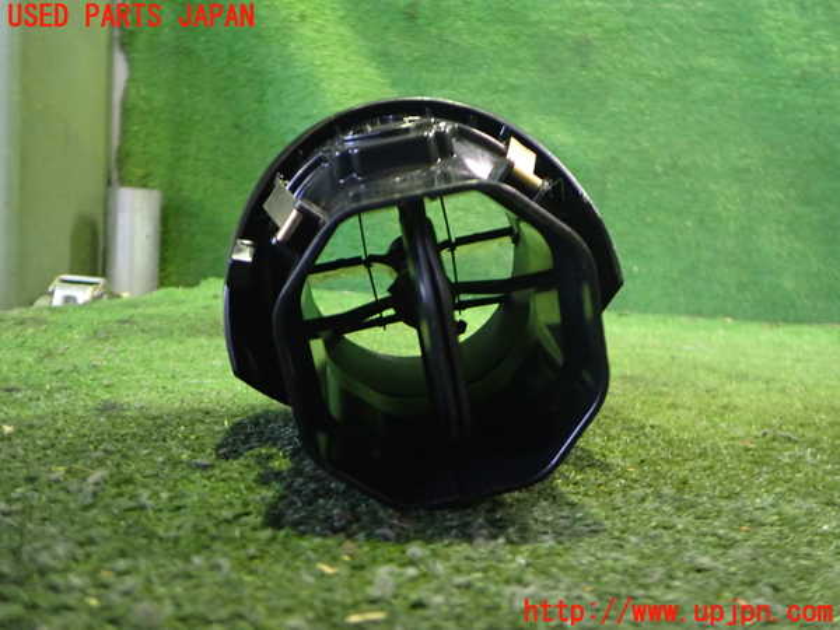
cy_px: 315
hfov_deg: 60.0
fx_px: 728
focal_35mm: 30
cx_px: 420
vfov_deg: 46.8
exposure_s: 1/15
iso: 800
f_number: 2.3
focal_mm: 5.4
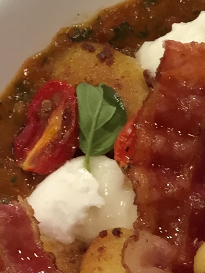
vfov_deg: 13.2
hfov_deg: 9.6
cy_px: 417
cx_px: 439
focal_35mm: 141
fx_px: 1114
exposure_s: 1/33
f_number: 2.2
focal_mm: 4.15
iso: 80
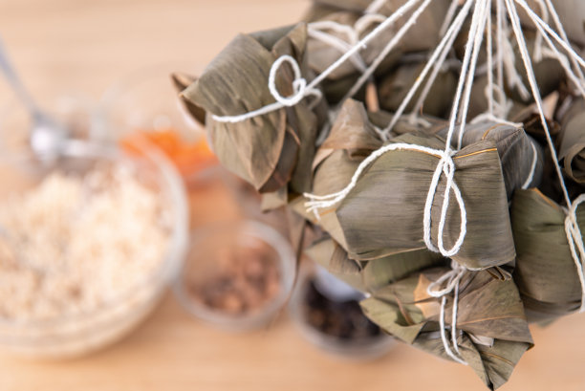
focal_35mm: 70
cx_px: 292
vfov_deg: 19.5
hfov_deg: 28.8
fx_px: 1138
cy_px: 196
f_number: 5
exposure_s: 1/60
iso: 200
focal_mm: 70
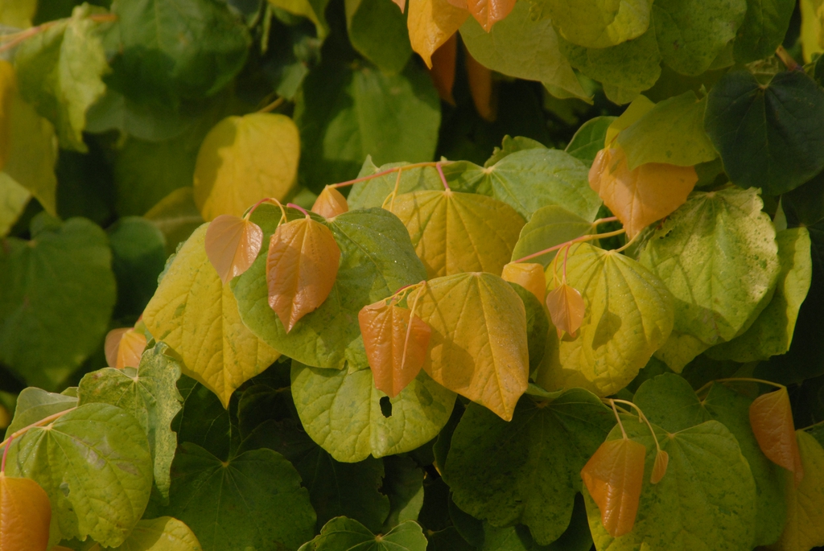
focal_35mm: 450
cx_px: 412
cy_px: 276
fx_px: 10310
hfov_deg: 4.6
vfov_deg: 3.1
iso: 400
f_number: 10
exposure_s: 1/400
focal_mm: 300
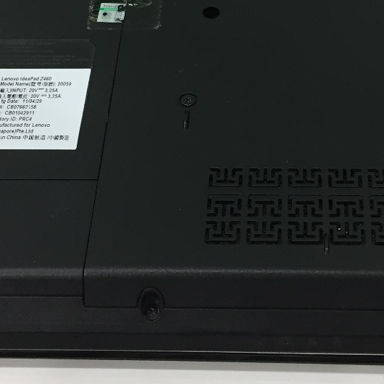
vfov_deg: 21.5
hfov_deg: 21.9
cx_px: 235
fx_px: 991
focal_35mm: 79
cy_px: 43
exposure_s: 1/33
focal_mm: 4.15
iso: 125
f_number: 2.2
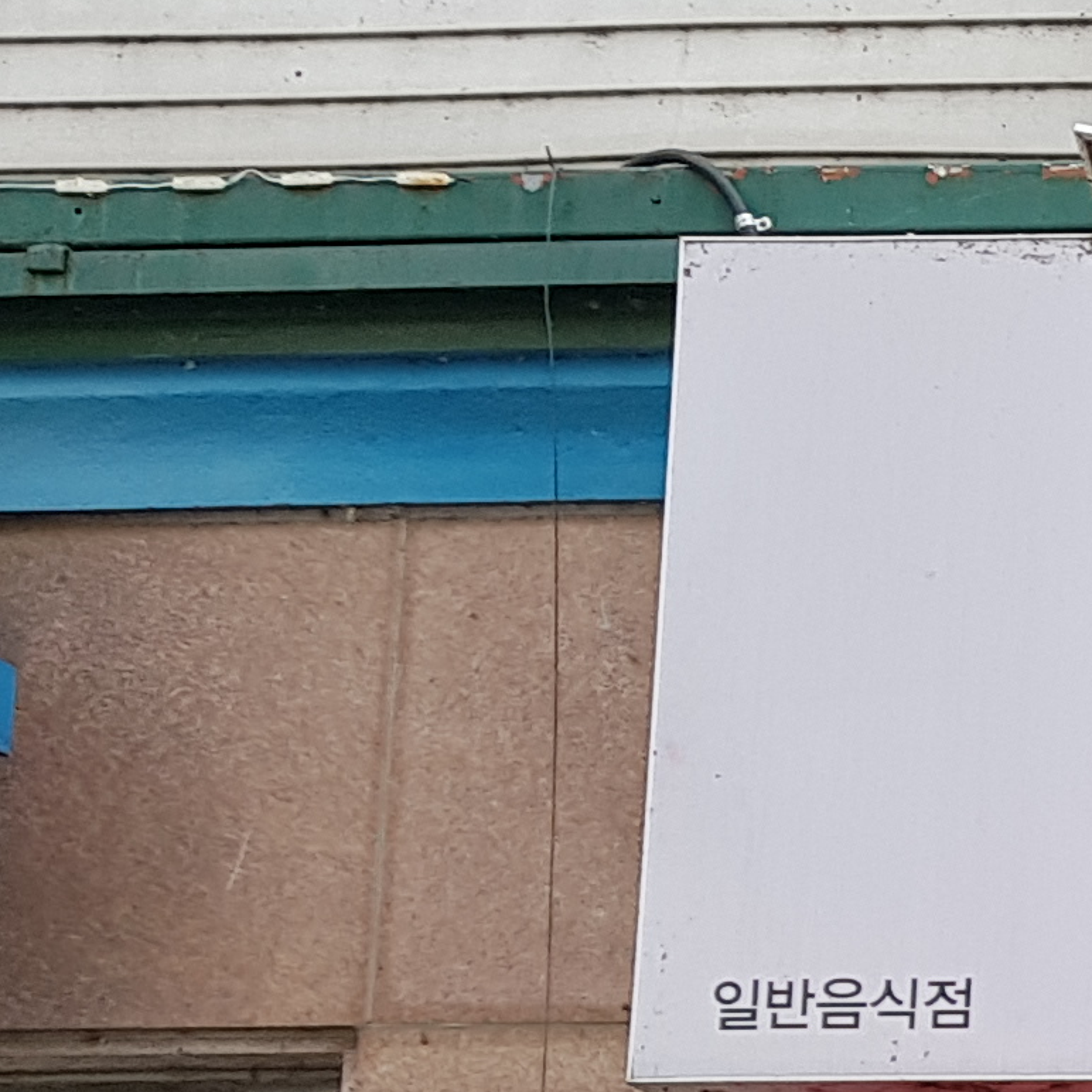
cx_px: 2761
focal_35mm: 120
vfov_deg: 13.6
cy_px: 1688
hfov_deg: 11.5
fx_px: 4283
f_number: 1.7
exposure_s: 1/558
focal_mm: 4.3
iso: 40
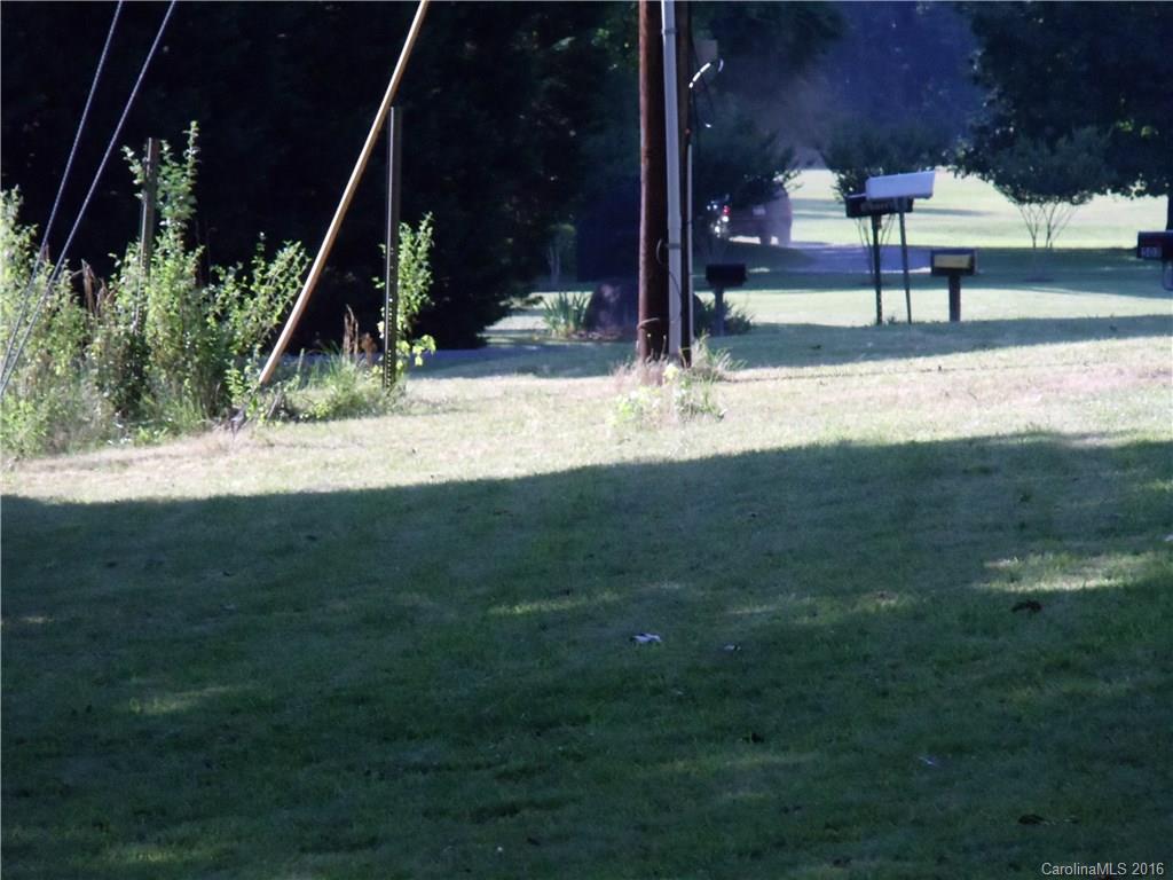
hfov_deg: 6.3
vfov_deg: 4.7
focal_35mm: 314
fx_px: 10640
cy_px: 440
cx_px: 586
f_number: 5.6
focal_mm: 42
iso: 800
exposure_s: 1/640
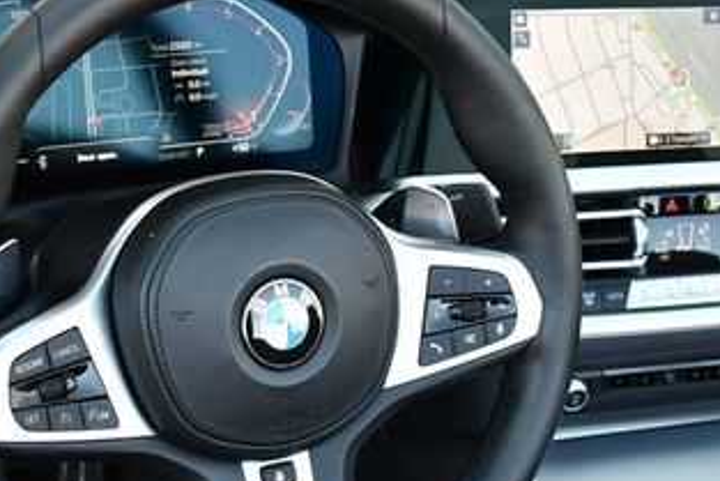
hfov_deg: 22.6
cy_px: 343
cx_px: 361
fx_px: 1801
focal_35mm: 90
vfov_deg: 15.2
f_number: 4
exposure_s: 1/250
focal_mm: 22
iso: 500
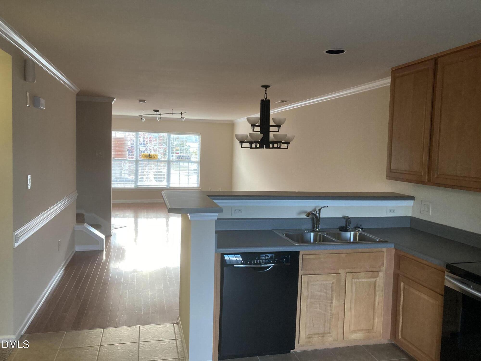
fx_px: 389
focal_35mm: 28
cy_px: 180
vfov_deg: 49.7
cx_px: 240
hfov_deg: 63.4
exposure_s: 1/60
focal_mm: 3.99
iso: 200
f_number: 1.8
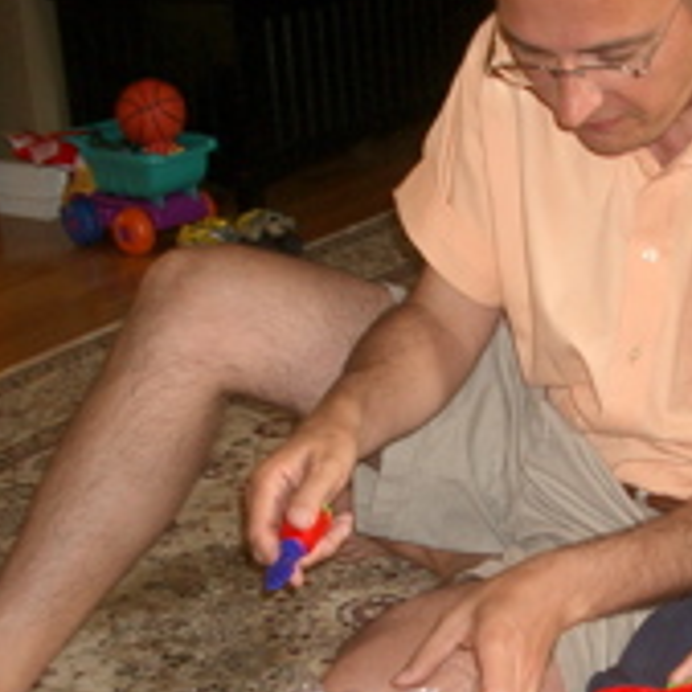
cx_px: 606
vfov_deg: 22.1
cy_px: 491
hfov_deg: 21.7
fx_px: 1764
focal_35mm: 78
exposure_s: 1/40
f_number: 2.6
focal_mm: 5.8
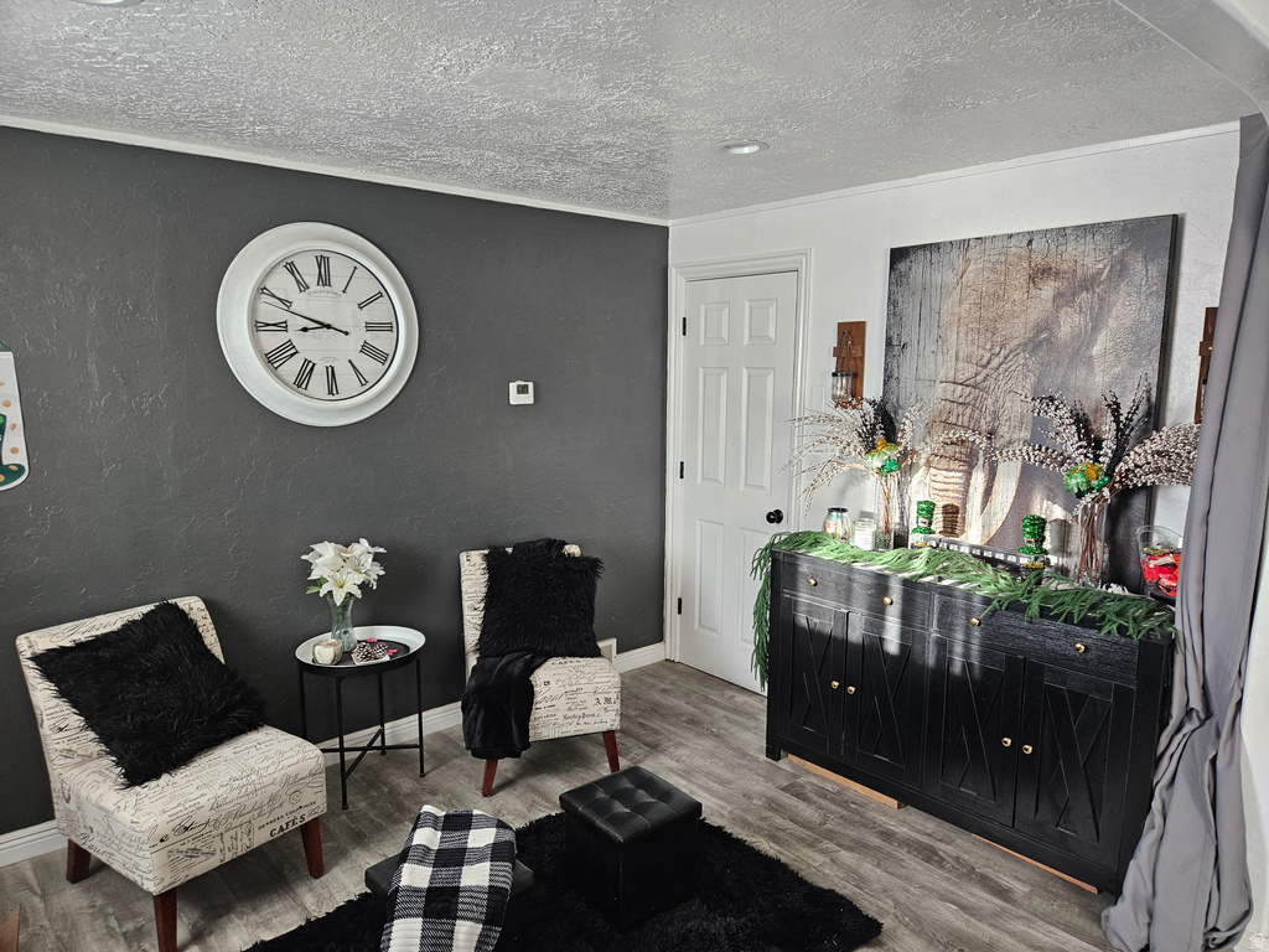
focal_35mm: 23
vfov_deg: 58.9
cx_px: 634
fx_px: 843
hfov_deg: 73.9
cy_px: 476
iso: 320
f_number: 1.8
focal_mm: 5.4
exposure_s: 1/170
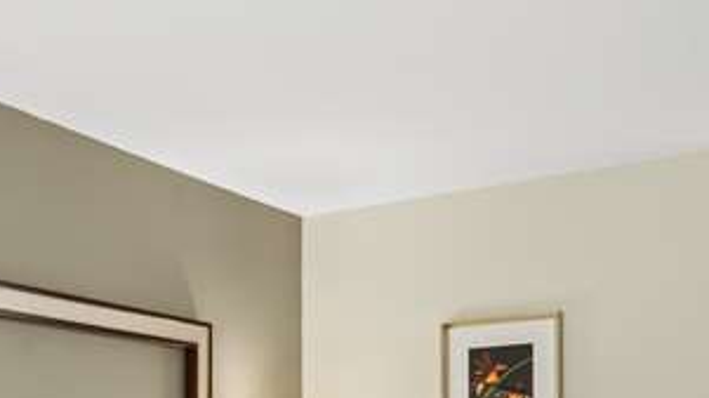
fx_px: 1071
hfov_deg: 36.4
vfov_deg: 19.6
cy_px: 500
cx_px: 263
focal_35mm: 57
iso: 160
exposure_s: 1/2.5
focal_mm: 16
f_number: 9
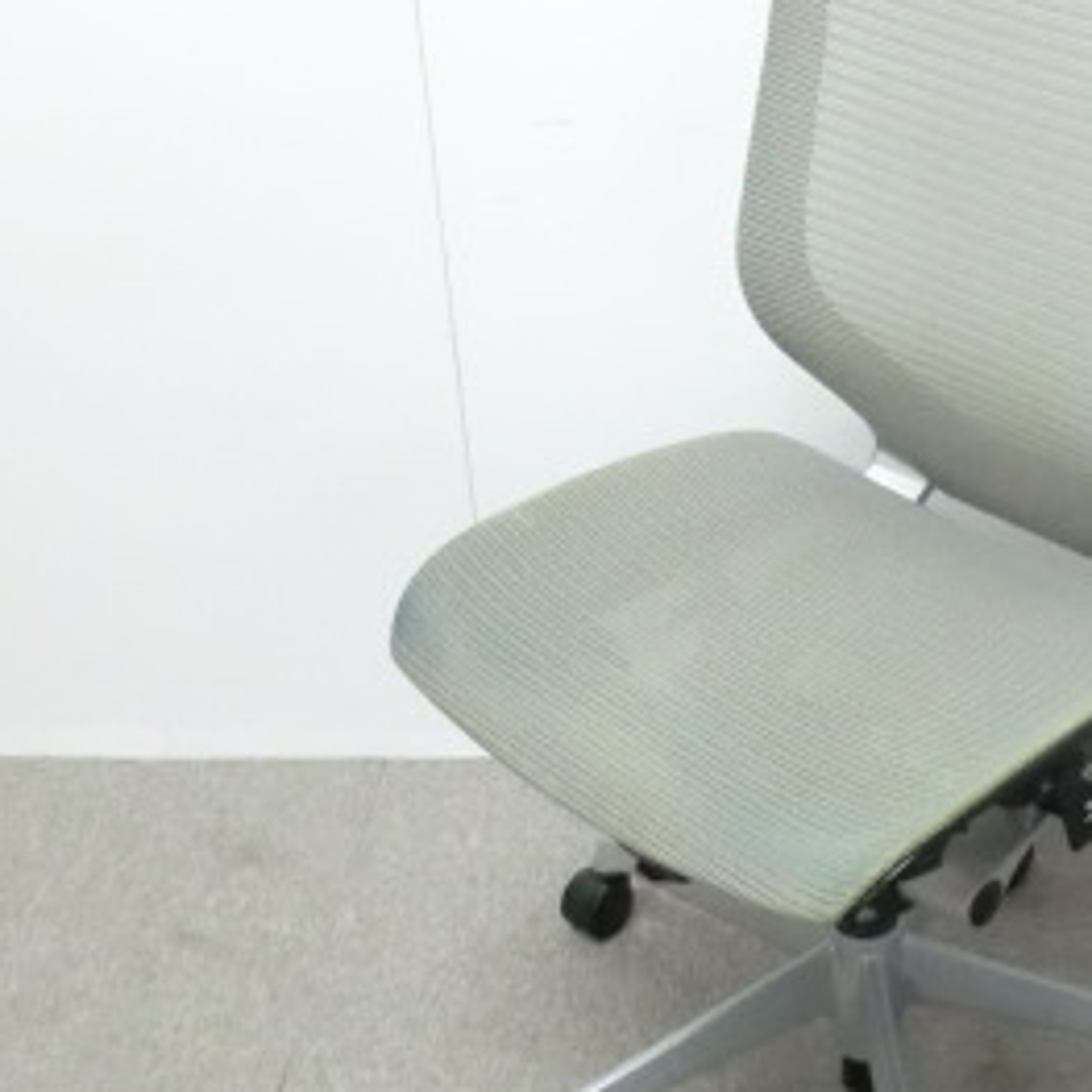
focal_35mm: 58
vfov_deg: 29.5
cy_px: 519
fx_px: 2070
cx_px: 843
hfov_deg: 29.0
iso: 800
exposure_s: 1/50
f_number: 3.2
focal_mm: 4.9
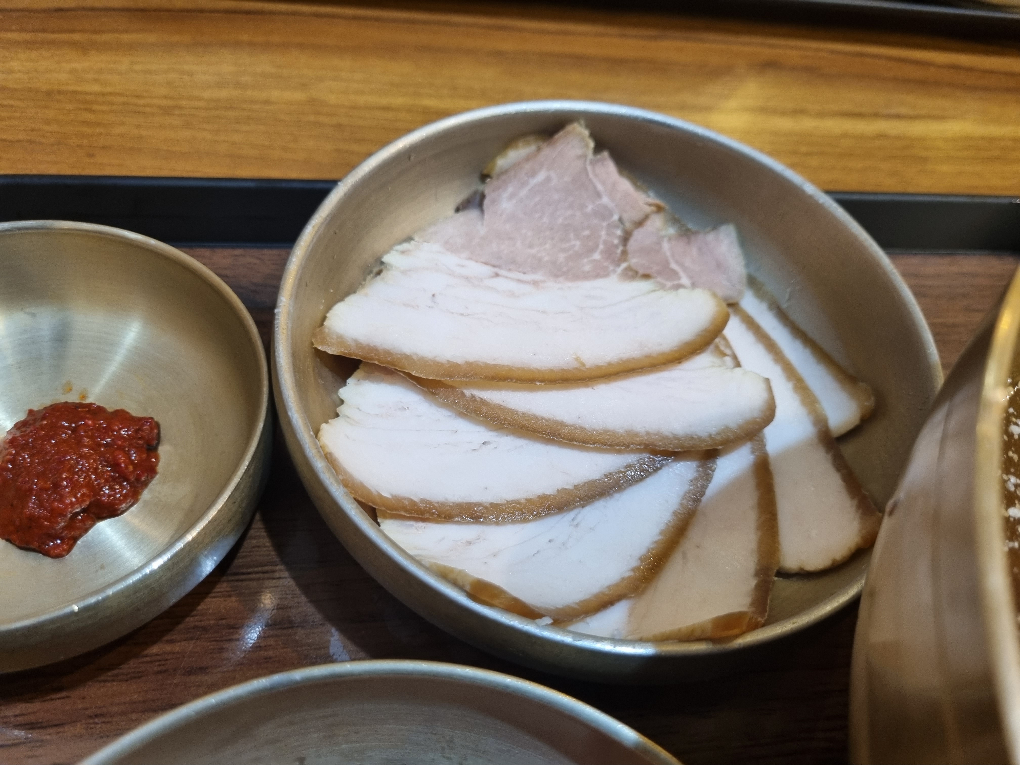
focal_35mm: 26
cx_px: 510
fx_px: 766
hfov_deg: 67.3
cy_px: 382
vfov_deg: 53.1
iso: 200
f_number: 1.8
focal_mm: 5.4
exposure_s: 1/40
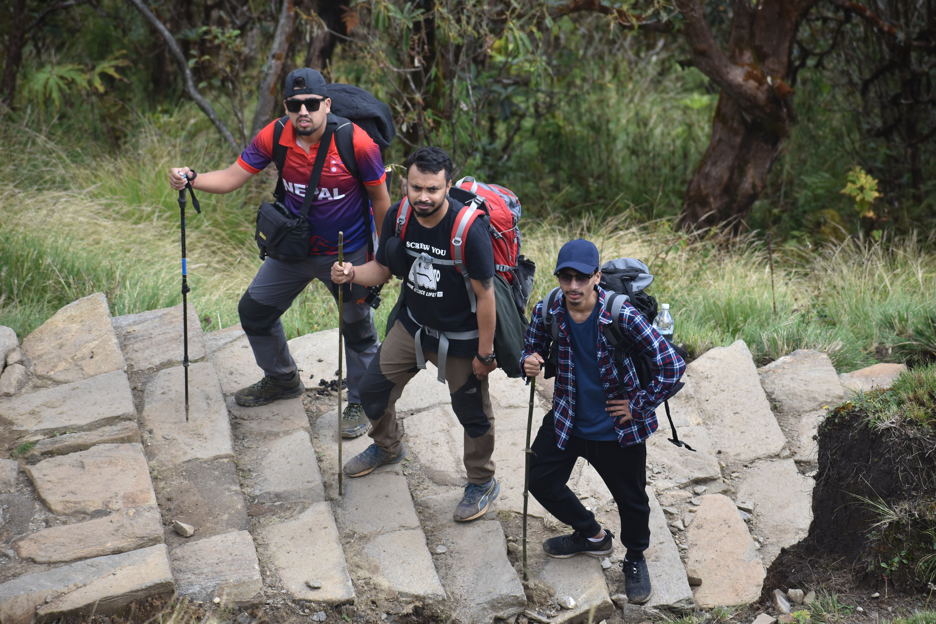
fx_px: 6045
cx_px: 468
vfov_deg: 5.9
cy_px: 312
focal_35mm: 232
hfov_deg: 8.9
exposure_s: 1/500
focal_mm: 155
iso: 200
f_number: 5.6
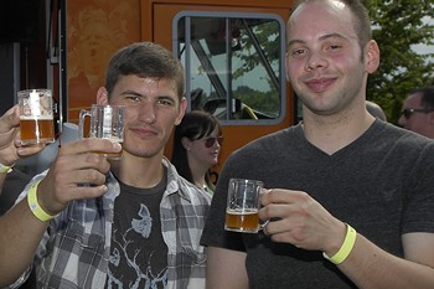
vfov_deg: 20.5
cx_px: 94
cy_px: 187
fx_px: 795
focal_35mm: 66
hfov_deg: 29.9
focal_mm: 28
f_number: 9
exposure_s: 1/320
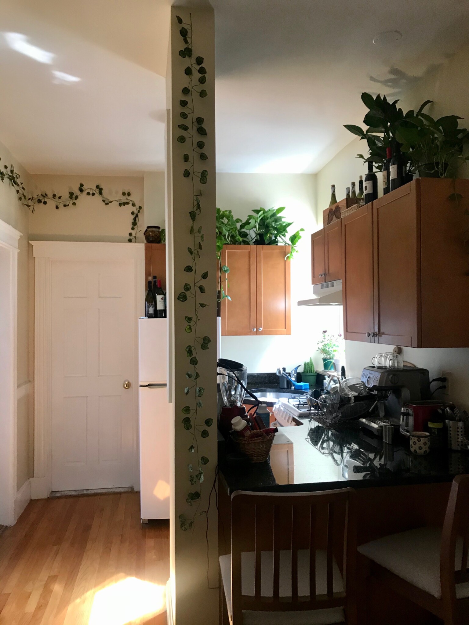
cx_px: 234
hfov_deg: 49.7
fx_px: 506
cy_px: 312
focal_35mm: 28
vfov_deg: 63.4
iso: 32
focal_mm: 3.99
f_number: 1.8
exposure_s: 1/30
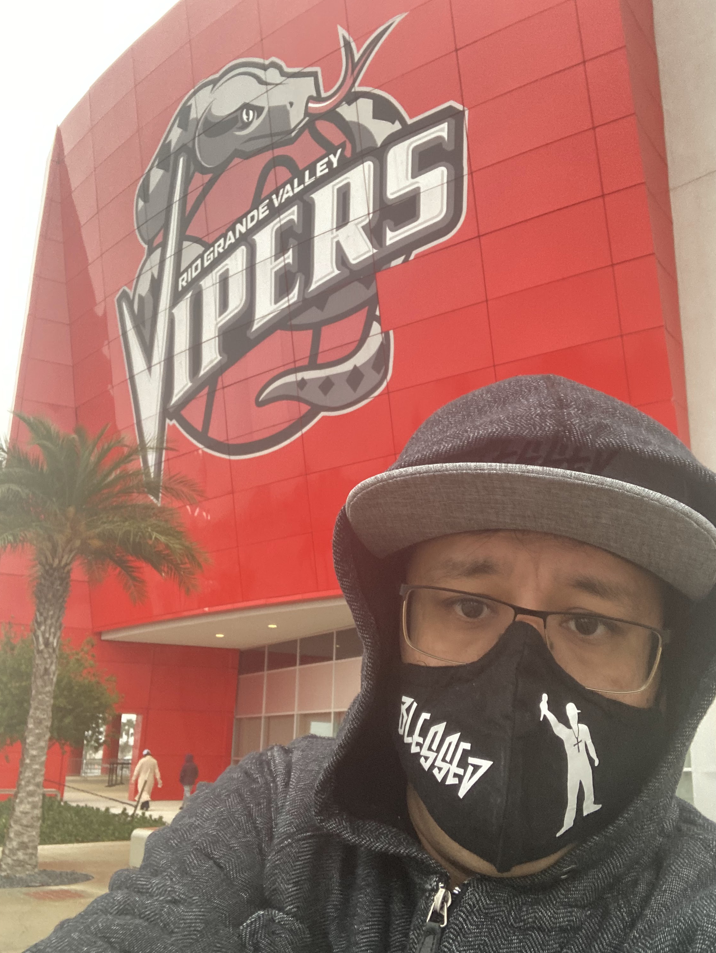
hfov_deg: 43.0
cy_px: 484
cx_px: 366
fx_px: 909
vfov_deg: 55.3
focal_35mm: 33
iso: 200
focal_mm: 2.87
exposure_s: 1/60
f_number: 2.2
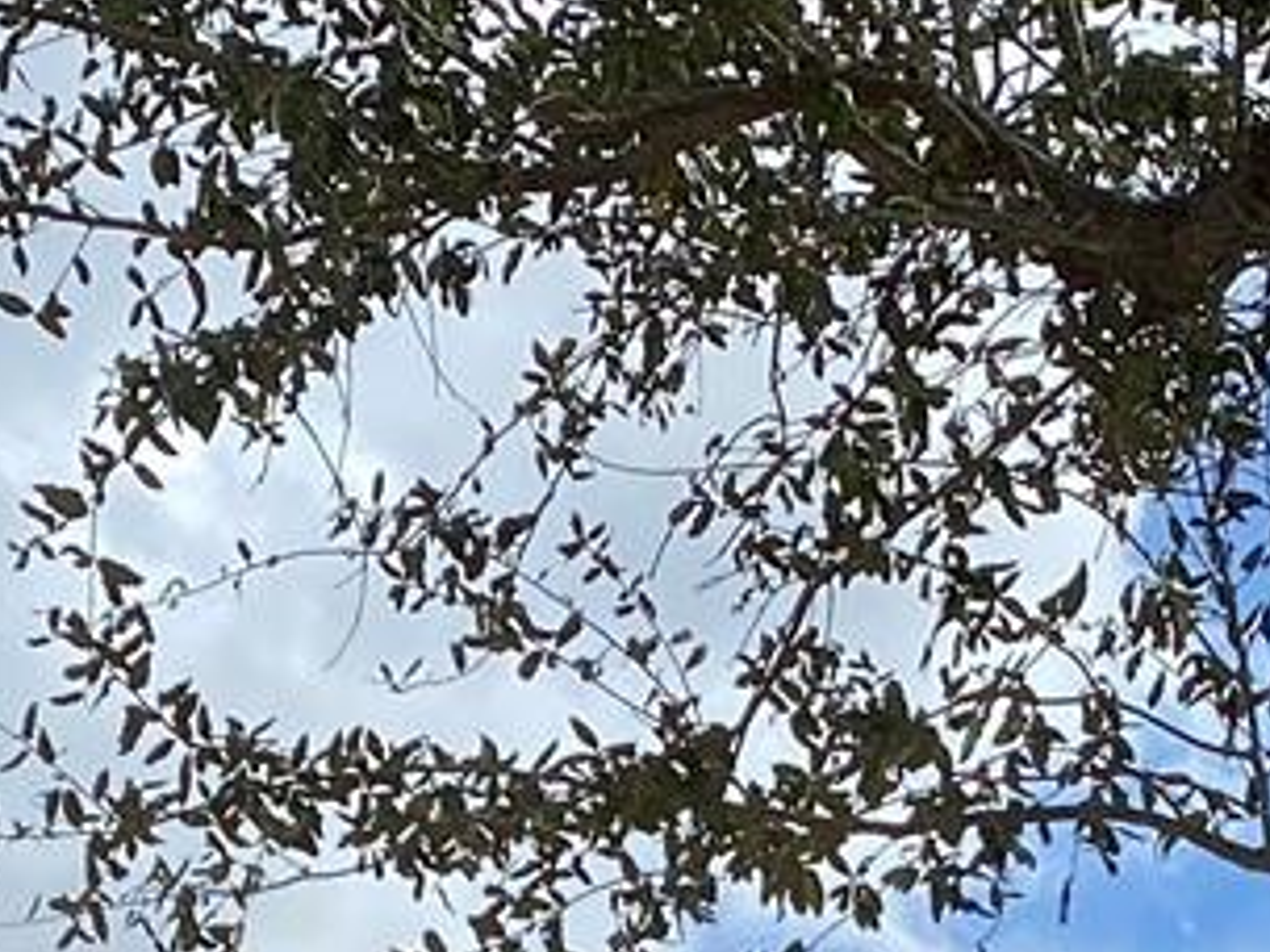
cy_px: 2326
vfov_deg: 9.5
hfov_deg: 14.4
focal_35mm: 137
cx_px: 568
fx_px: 5026
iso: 32
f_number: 1.8
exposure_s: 1/1838
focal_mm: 4.25
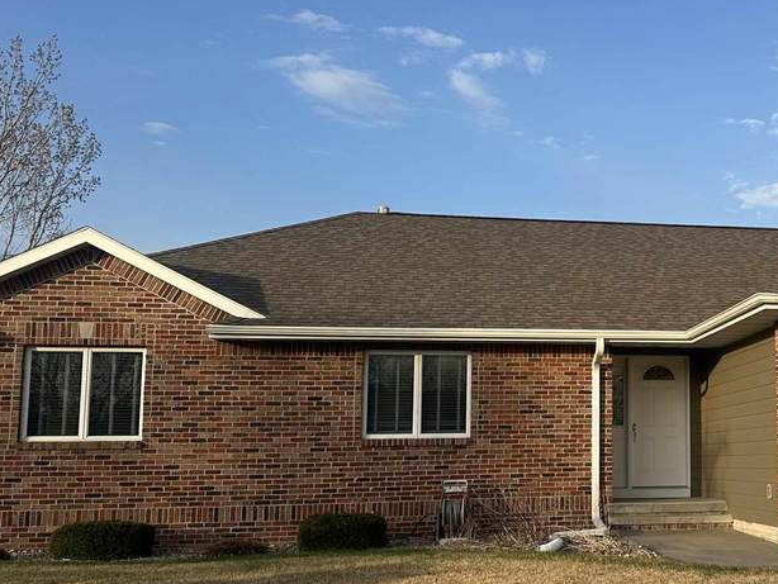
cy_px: 312
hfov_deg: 36.1
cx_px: 686
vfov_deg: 29.1
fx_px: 1124
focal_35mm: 50
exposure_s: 1/2525
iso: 80
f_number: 1.78
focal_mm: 6.86
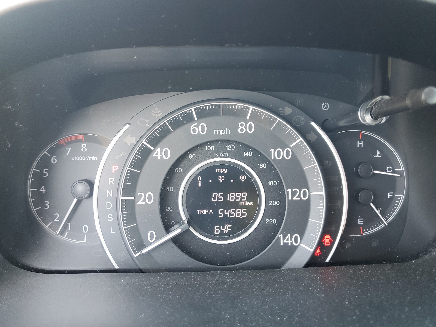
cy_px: 164
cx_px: 218
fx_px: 327
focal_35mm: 26
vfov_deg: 53.1
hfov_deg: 67.3
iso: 79
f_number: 1.5
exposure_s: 1/50
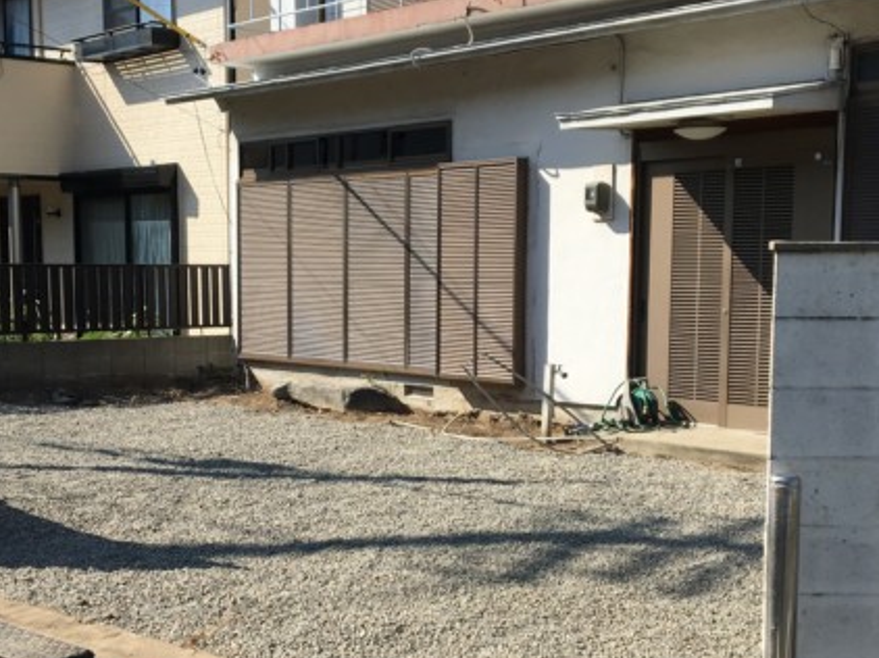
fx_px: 1396
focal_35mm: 55
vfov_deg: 26.4
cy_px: 414
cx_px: 396
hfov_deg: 34.9
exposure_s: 1/1479
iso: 25
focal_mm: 4.15
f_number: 2.2
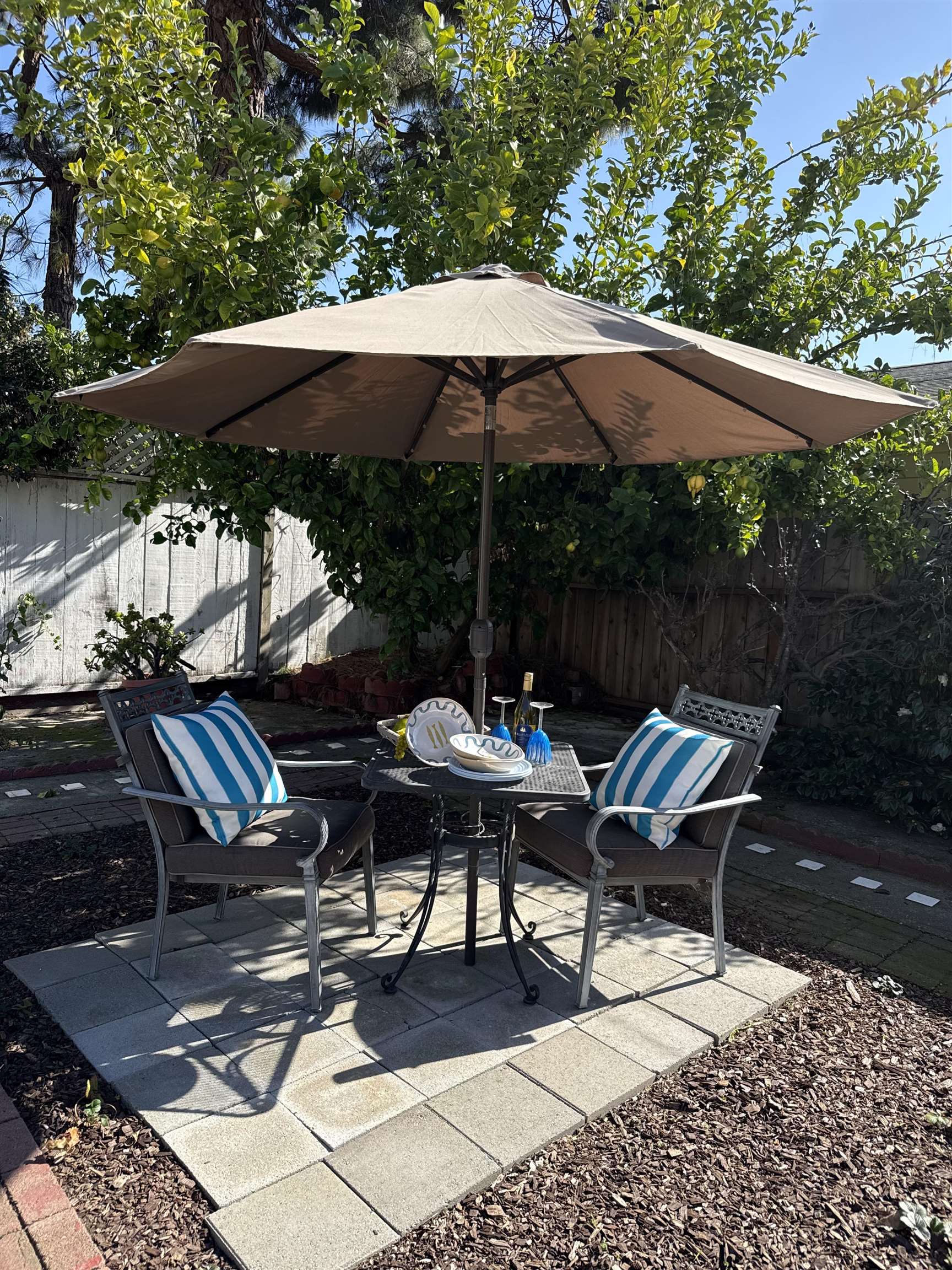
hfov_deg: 56.8
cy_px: 635
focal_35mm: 24
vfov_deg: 71.6
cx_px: 476
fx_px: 880
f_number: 1.78
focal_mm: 6.76
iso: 80
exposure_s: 1/2000
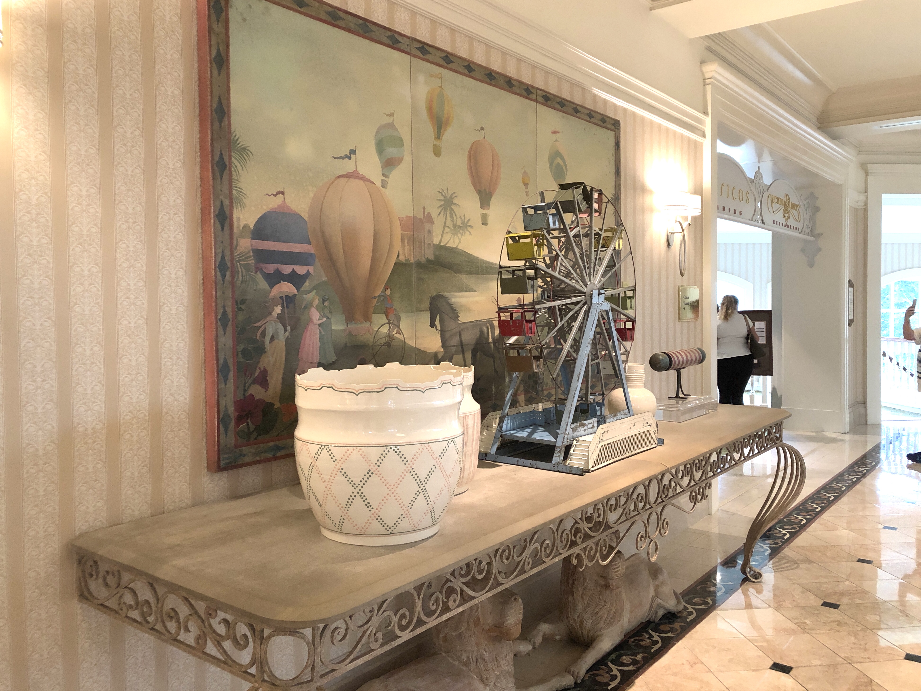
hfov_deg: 61.6
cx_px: 447
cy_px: 334
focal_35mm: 29
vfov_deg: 48.2
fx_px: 772
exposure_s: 1/15
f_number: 1.8
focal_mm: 3.99
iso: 100
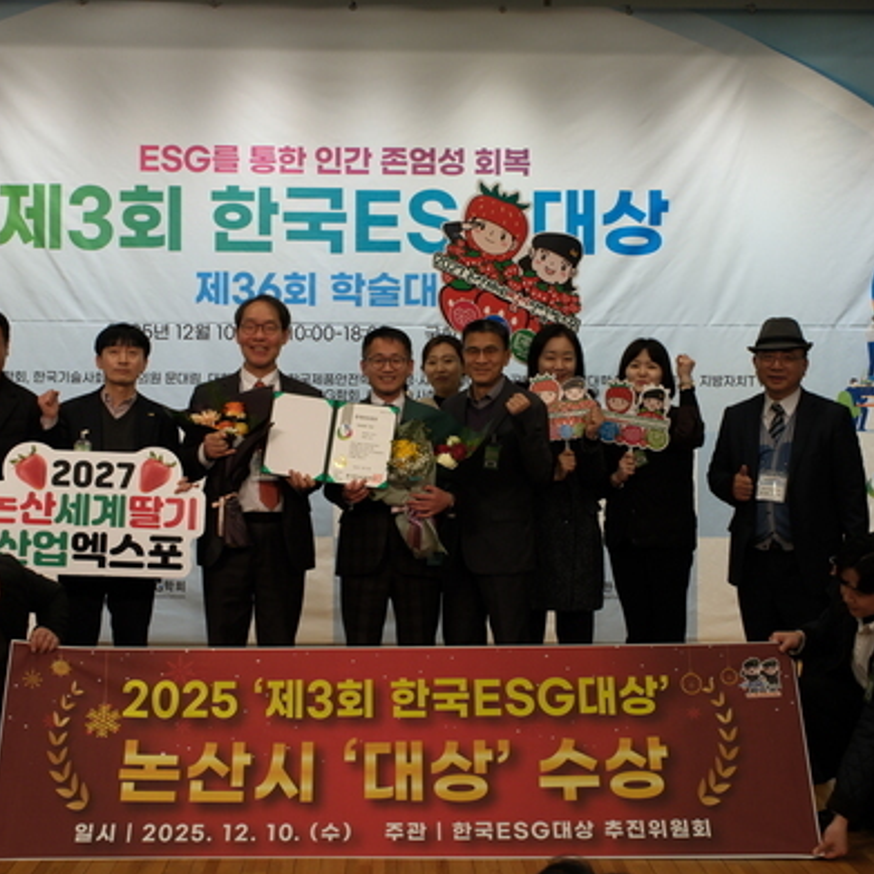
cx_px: 427
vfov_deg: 30.6
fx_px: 1600
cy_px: 415
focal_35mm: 56
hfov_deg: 30.6
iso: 400
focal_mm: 27
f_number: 5.6
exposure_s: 1/45
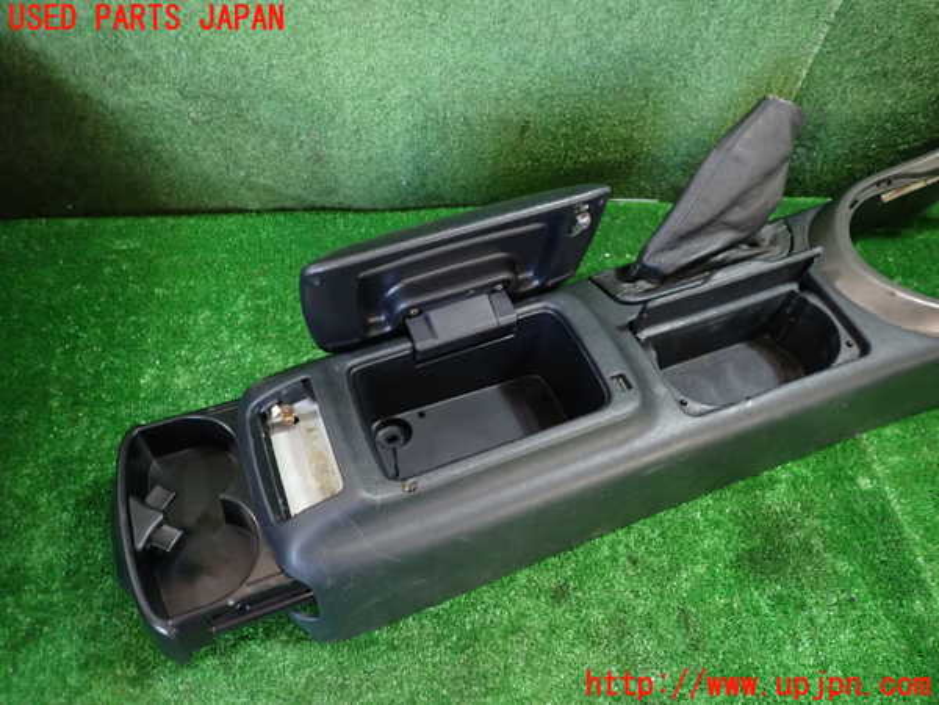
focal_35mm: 25
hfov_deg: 69.4
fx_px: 678
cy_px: 352
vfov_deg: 54.9
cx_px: 470
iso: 250
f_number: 2
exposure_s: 1/30
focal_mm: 4.5
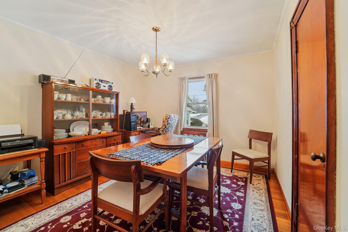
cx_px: 174
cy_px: 116
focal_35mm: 14
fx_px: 135
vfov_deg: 81.2
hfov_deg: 104.3
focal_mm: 14
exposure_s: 1/5
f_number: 8
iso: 400
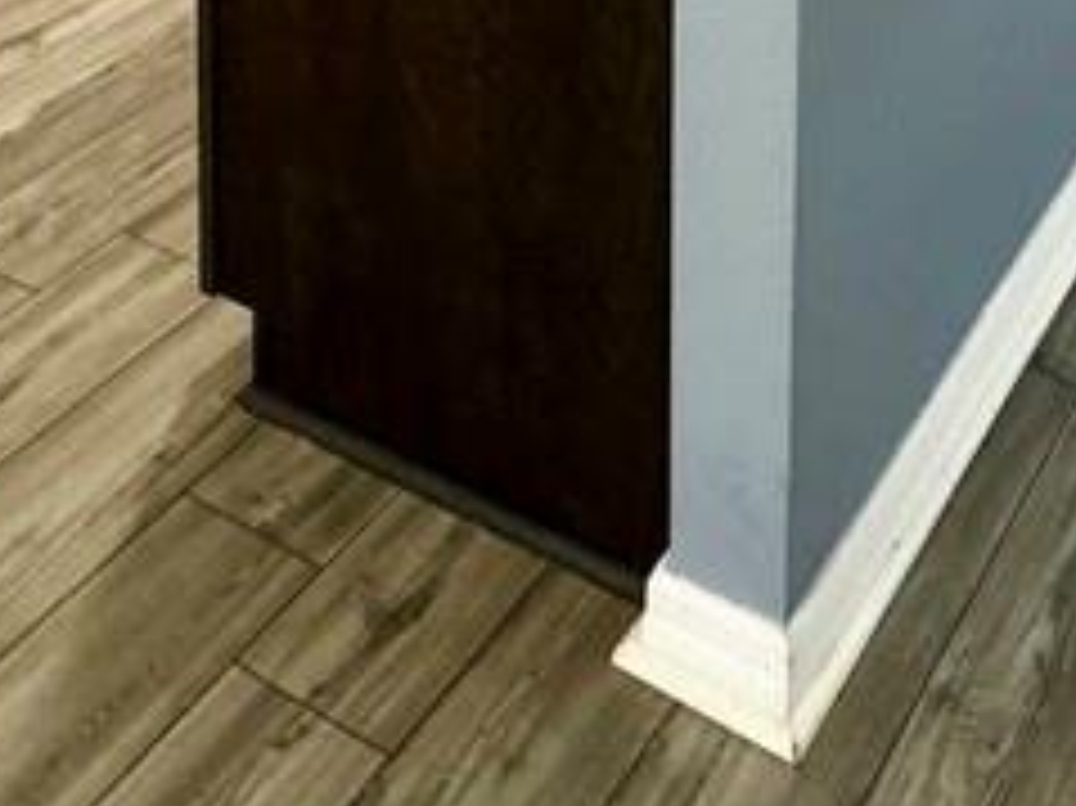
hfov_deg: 31.7
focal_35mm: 60
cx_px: 797
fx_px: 1864
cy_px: -770
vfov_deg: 17.8
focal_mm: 2.22
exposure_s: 1/60
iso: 320
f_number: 2.2
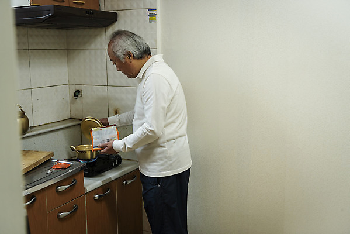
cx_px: 175
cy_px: 117
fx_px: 438
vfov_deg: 29.9
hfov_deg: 43.6
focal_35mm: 45
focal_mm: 45
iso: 640
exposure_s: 1/125
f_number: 2.8
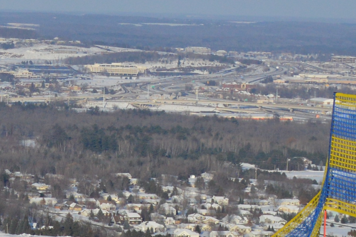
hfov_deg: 9.7
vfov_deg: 6.9
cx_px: -351
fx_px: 1967
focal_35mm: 199
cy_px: 49
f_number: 7.1
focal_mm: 24
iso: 400
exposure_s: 1/2000
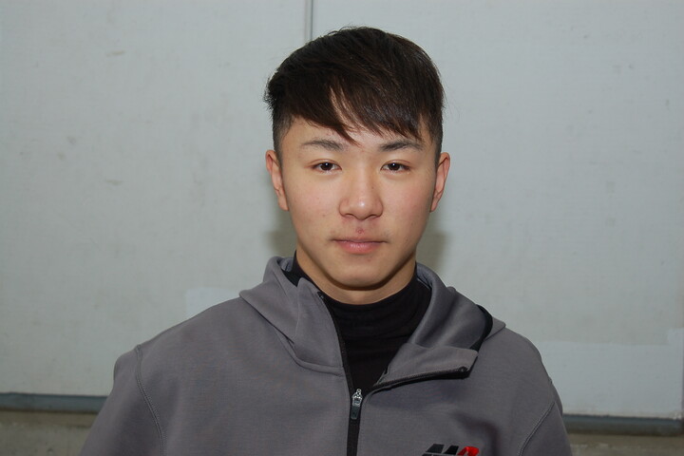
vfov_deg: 18.9
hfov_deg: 28.1
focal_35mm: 72
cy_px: 228
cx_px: 342
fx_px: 1368
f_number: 4.5
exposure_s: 1/60
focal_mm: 48
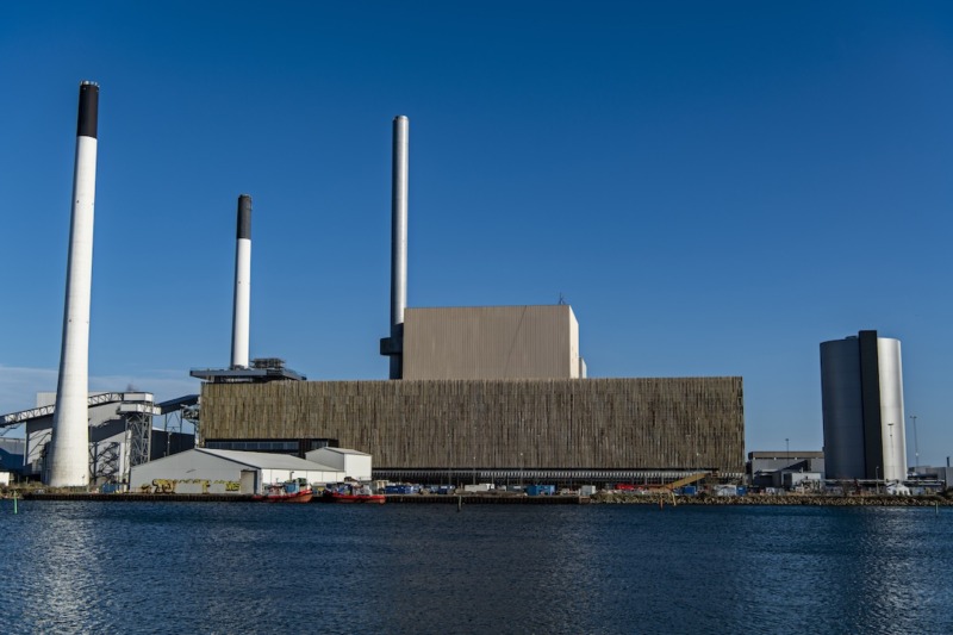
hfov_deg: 46.4
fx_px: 1112
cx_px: 476
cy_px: 318
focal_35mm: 42
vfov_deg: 31.9
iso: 100
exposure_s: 1/800
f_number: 6.3
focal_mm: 42
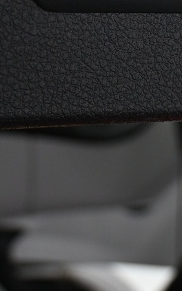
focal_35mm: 126
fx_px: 1001
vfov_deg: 15.9
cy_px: -58
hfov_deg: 10.4
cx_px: 150
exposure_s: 1/60
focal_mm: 21.5
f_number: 4.5
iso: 800
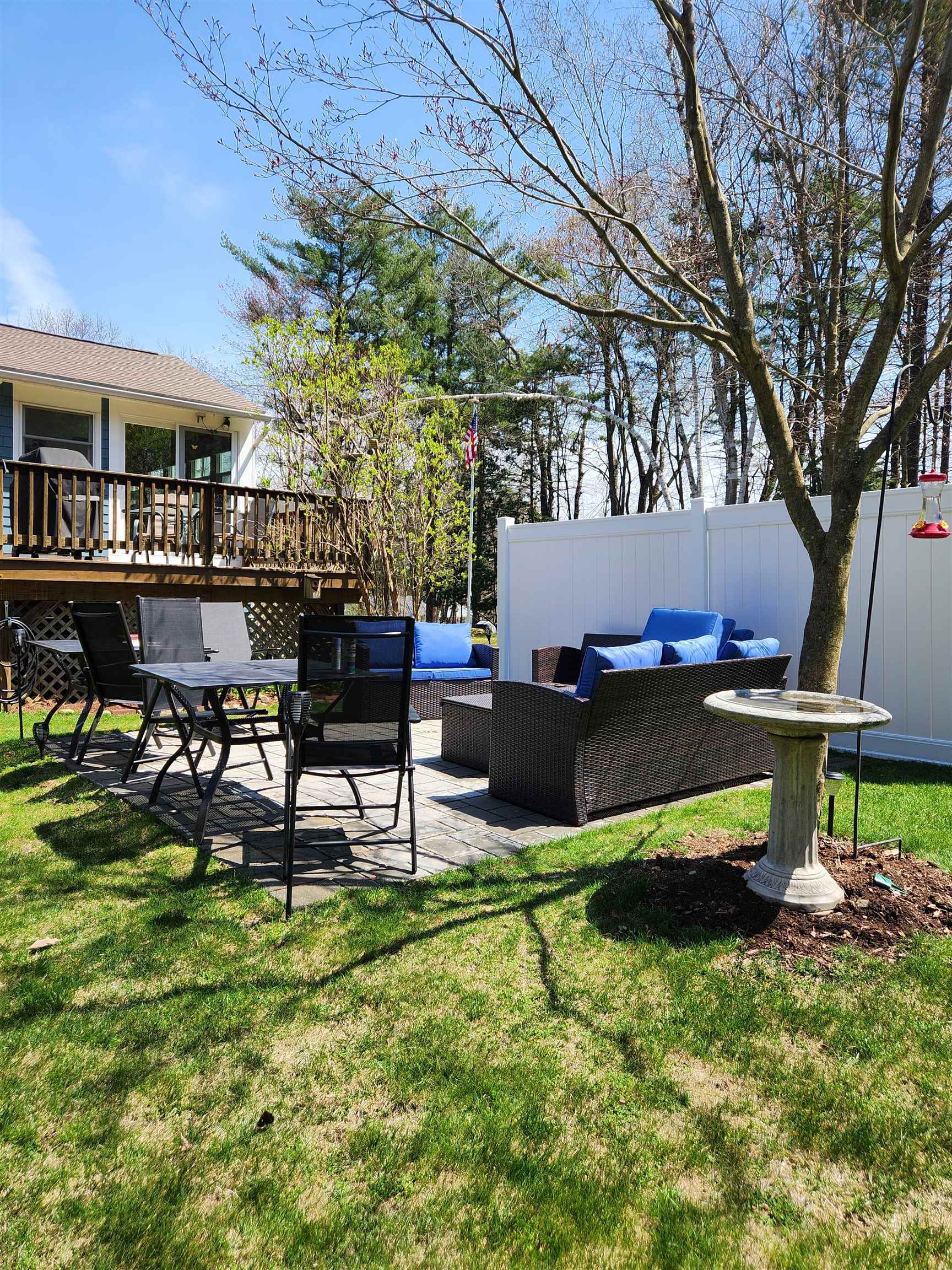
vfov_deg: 73.9
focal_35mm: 23
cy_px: 635
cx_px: 476
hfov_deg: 58.9
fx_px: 843
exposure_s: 1/820
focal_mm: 5.4
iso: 20
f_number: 1.8
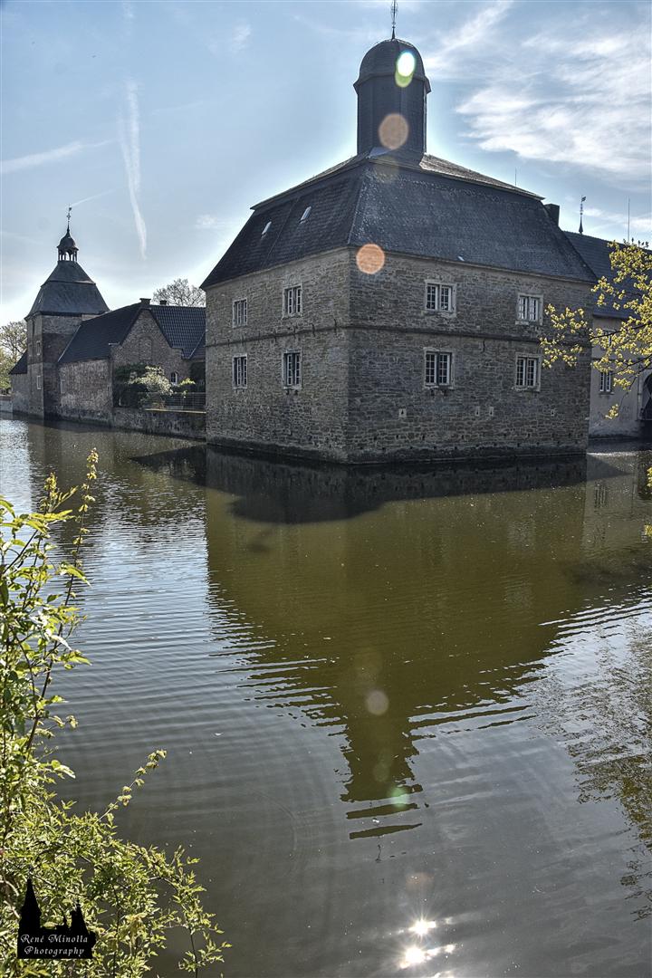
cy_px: 489
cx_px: 326
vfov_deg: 67.4
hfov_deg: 47.9
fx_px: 733
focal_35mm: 27
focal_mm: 18
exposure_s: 1/250
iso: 200
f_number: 8
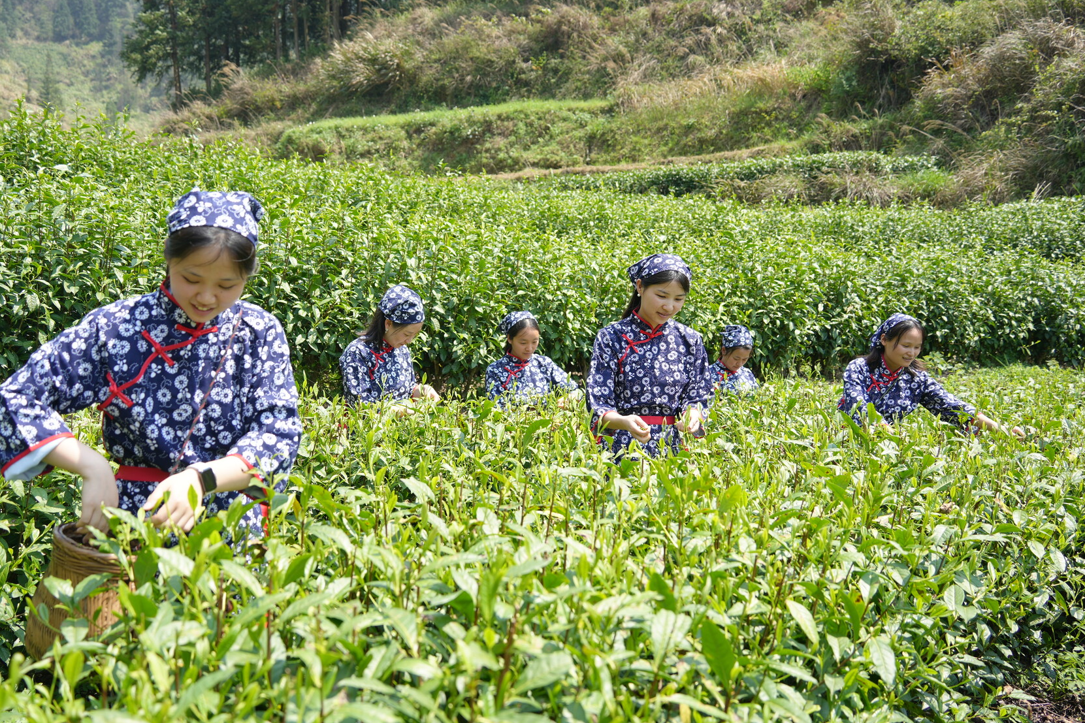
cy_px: 344
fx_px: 1115
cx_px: 491
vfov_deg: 35.9
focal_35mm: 37
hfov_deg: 51.8
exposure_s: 1/320
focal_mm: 32
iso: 100
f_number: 4.5
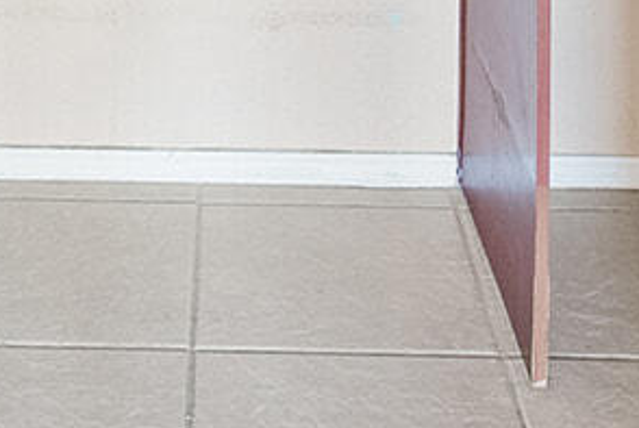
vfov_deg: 12.9
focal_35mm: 87
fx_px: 1547
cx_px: 178
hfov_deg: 23.2
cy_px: -527
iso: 500
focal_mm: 16
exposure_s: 6
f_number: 8
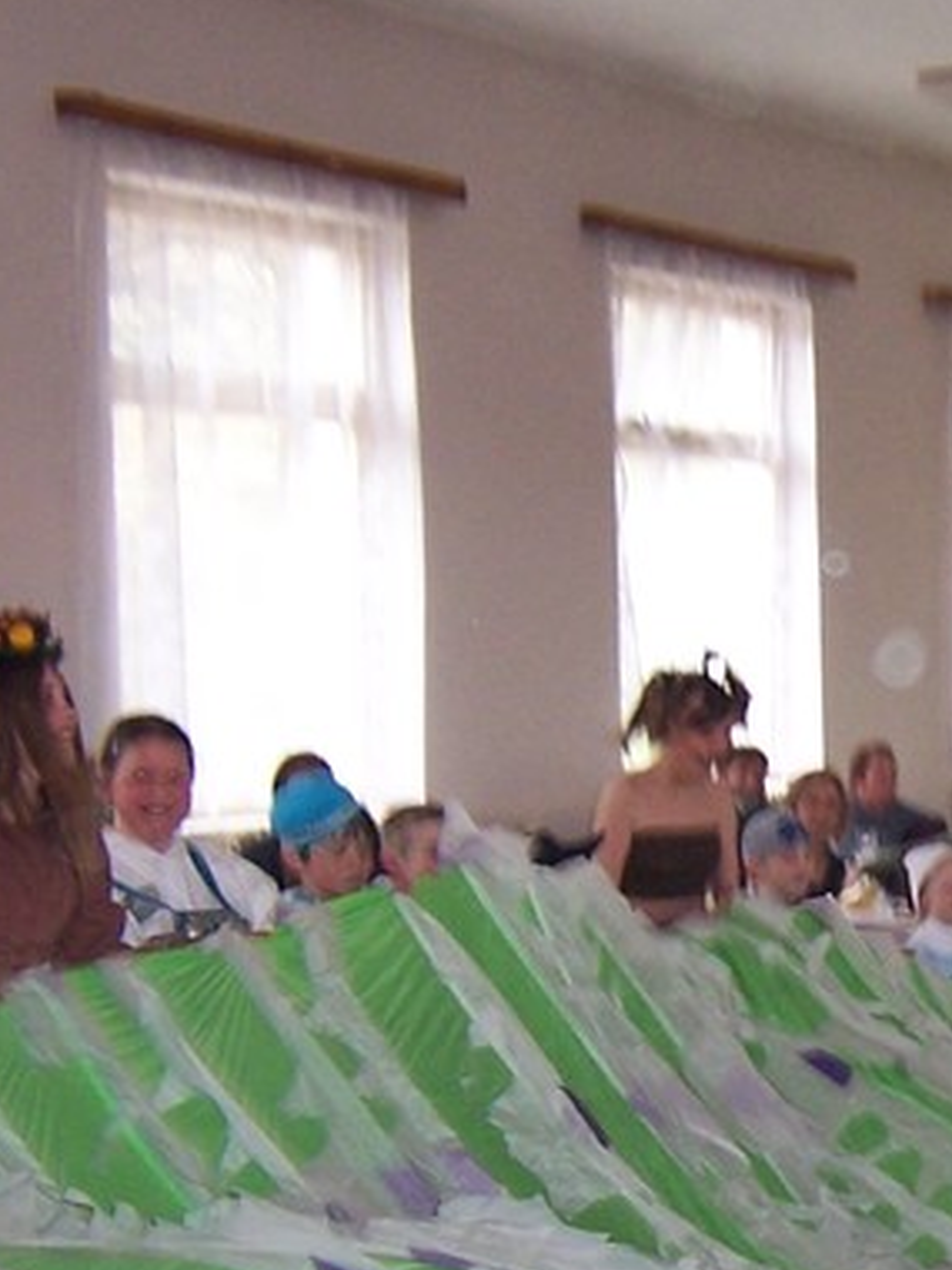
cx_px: 1186
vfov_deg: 21.6
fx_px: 3264
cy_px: 1100
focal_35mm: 89
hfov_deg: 15.9
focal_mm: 5.5
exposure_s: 1/60
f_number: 2.8
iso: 140
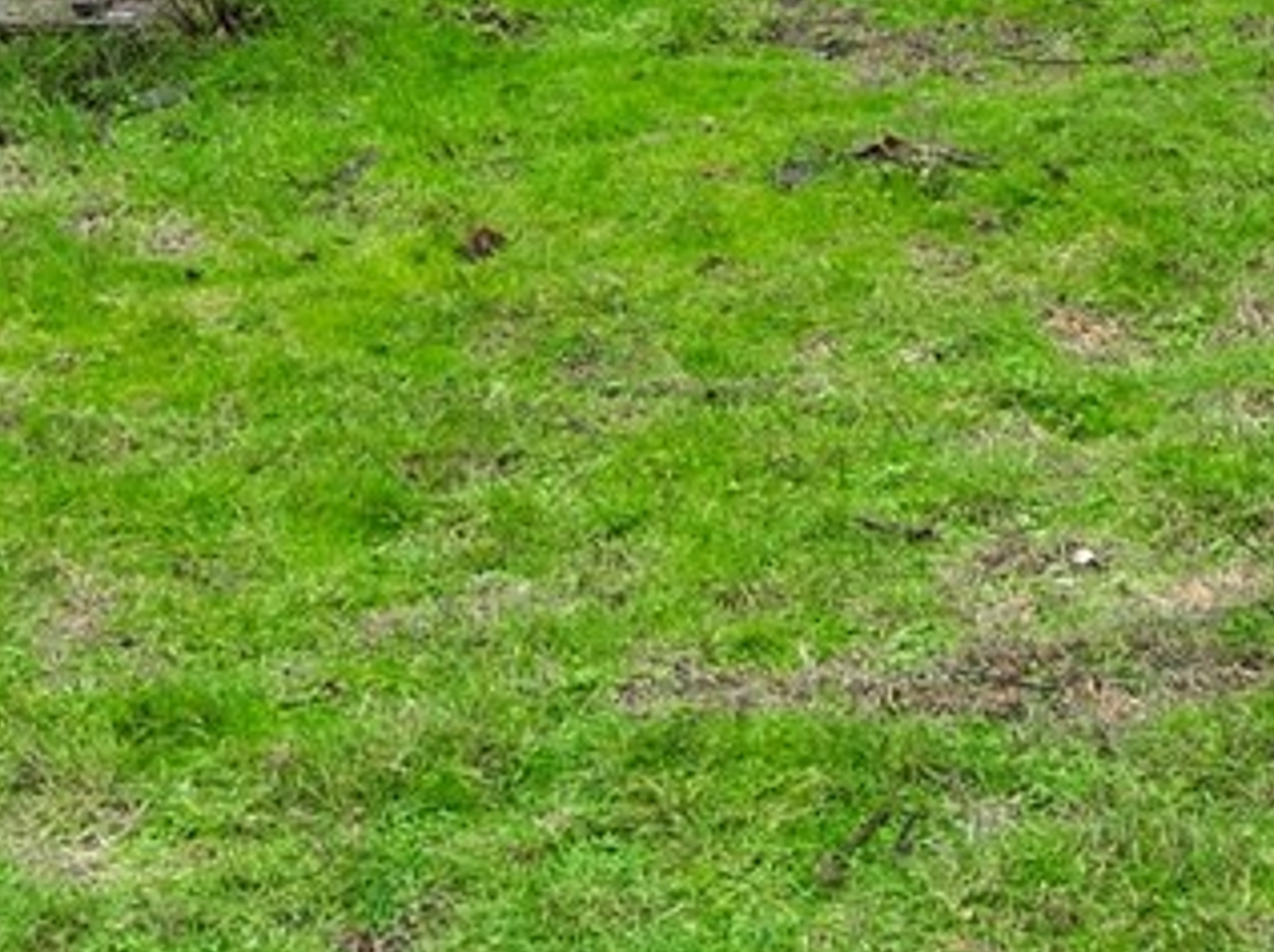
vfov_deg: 13.4
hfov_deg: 19.1
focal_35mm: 103
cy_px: -538
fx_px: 3786
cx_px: 826
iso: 400
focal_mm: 20
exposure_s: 1/30
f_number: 7.1
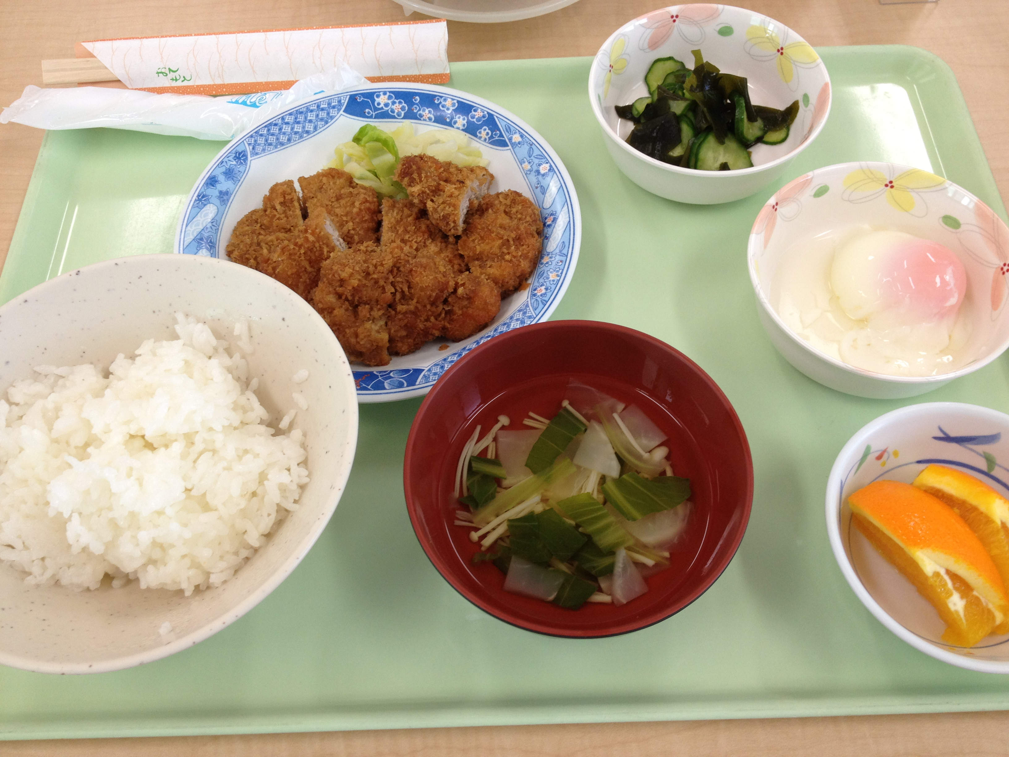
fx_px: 1020
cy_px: 378
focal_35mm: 35
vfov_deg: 40.7
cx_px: 504
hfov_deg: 52.6
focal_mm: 4.28
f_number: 2.4
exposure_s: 1/60
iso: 64
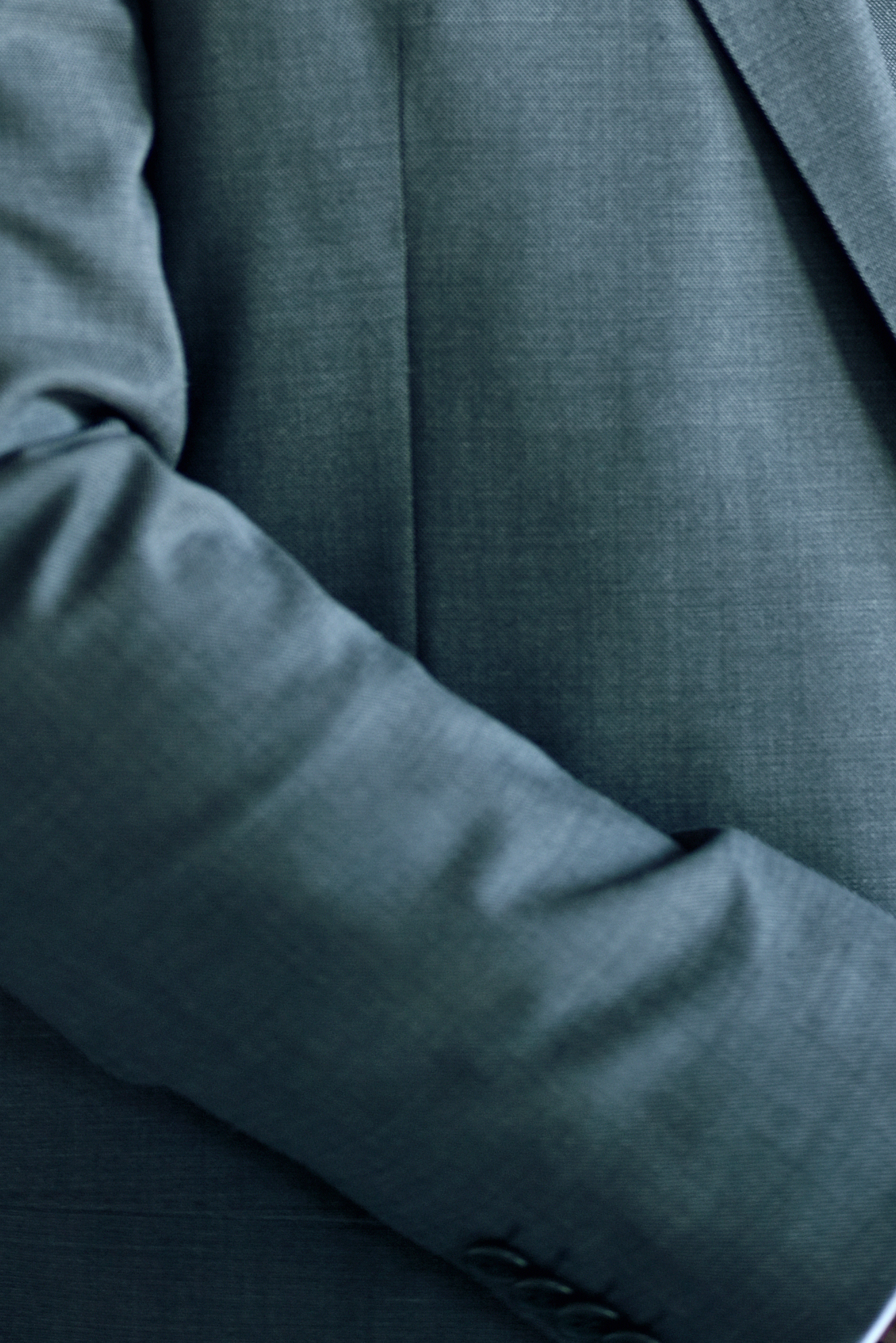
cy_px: -571
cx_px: 605
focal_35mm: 258
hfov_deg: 5.3
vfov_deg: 7.8
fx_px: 9623
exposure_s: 1/125
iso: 100
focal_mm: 85
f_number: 1.8
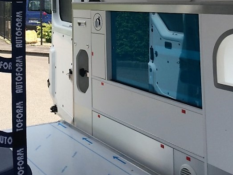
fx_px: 390
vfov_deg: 23.6
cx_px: 67
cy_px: -19
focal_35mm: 58
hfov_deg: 32.8
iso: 32
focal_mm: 4.15
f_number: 2.2
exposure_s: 1/1709
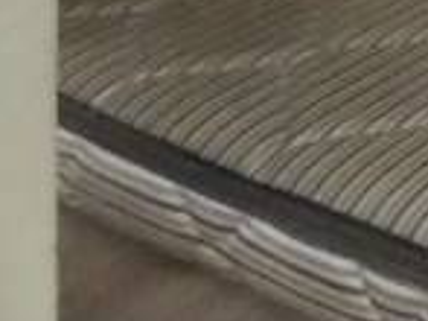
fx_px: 1075
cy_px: -496
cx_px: 1136
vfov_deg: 12.5
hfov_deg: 13.2
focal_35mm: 87
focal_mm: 2.35
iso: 640
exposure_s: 1/20
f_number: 2.2
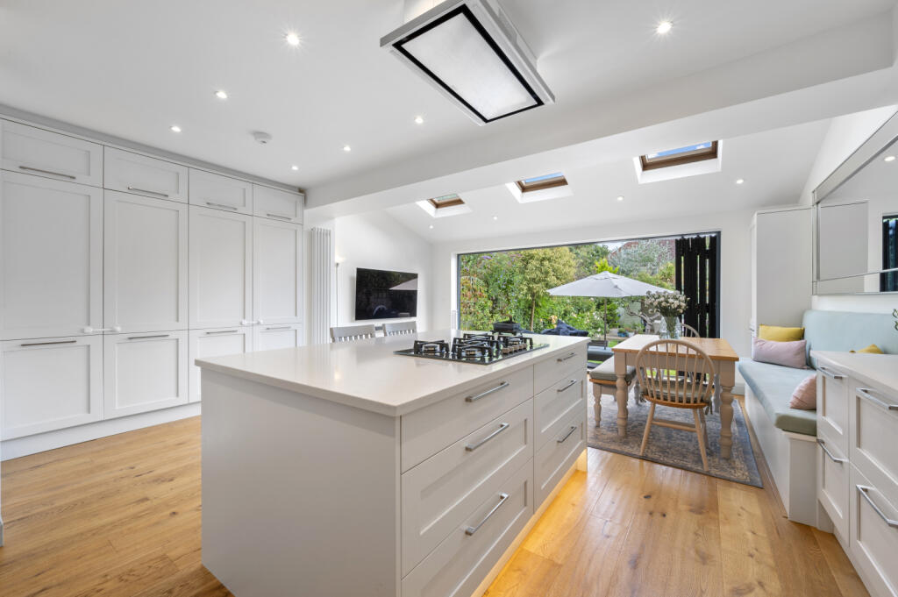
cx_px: 449
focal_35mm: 14
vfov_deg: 81.1
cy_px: 298
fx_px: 349
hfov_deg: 104.3
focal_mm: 14
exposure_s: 1/3
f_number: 16
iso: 200
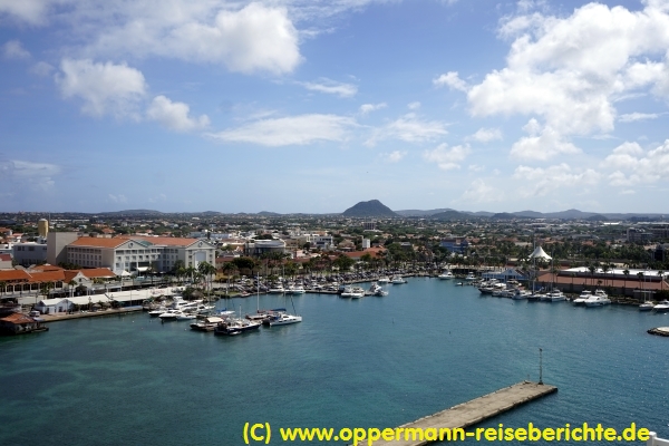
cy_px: 223
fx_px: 650
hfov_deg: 54.4
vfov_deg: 37.9
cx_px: 334
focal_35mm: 35
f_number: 4.5
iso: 100
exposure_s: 1/1600
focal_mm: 35
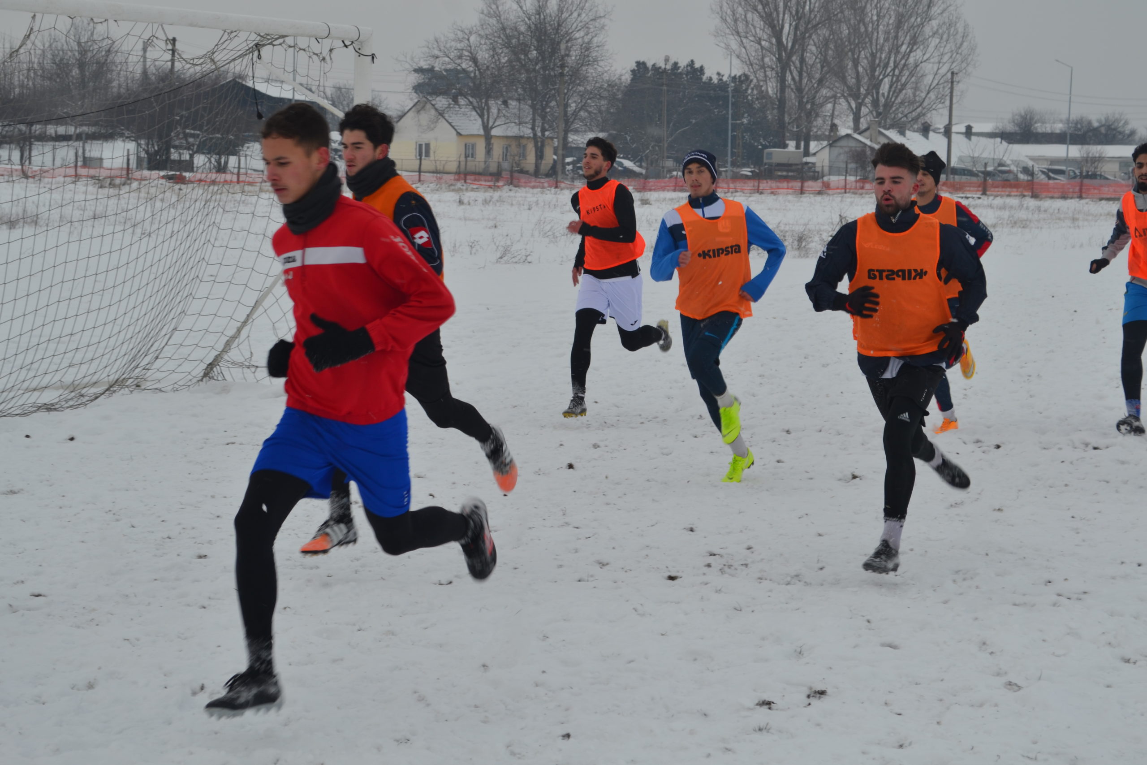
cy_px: 382
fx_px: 2485
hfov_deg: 26.0
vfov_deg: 17.5
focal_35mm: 78
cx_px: 574
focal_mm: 52
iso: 100
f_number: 8
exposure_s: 1/250
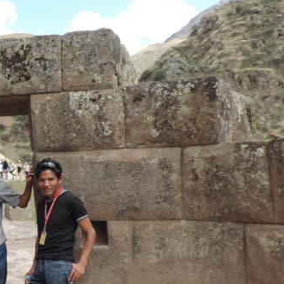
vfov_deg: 33.3
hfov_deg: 29.2
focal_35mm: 51
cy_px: 166
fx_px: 473
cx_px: -50
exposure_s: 1/320
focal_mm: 4.3
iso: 80
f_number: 3
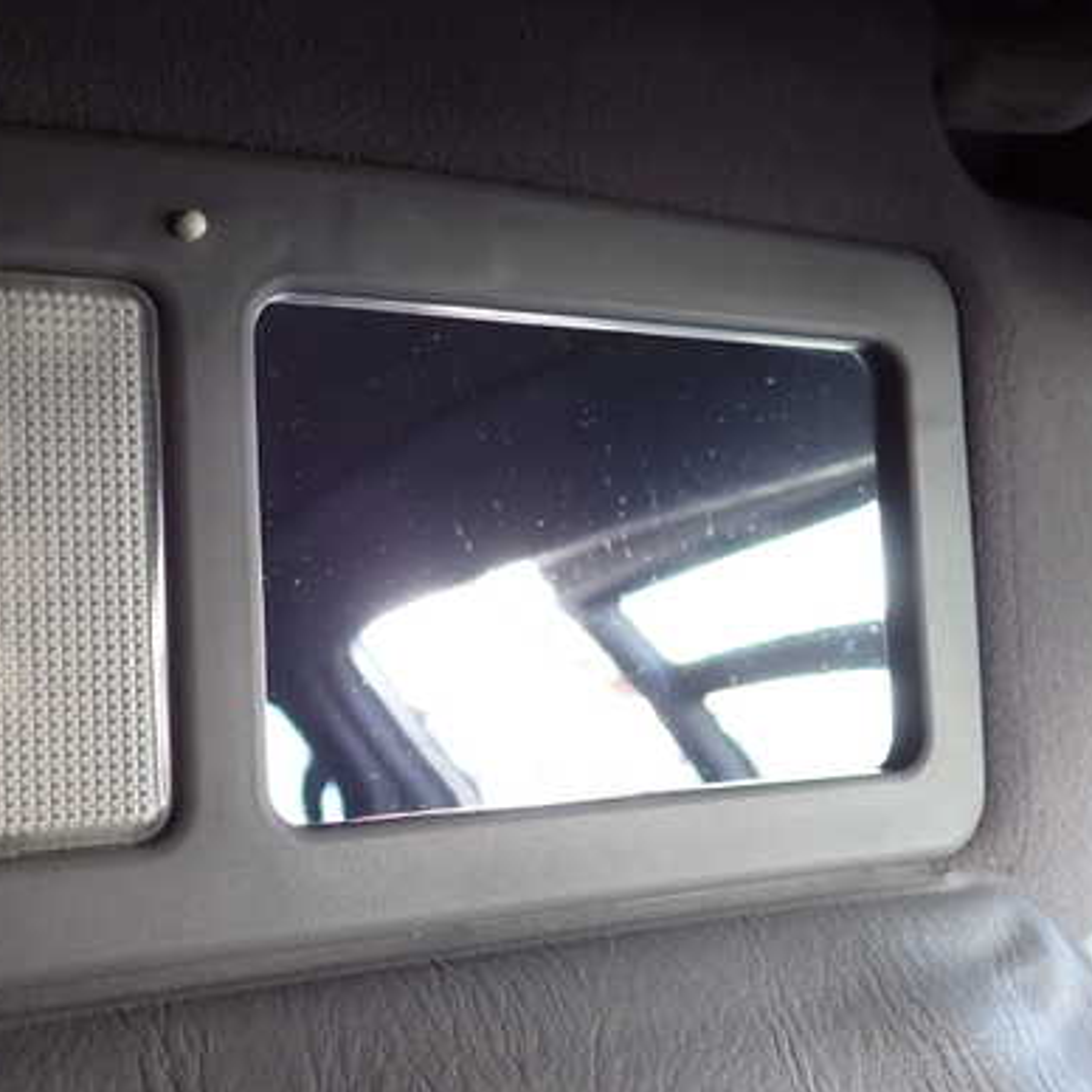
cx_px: 397
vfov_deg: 40.9
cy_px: 560
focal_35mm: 41
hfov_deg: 40.6
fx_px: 1463
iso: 200
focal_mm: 5.4
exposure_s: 1/40
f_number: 2.3
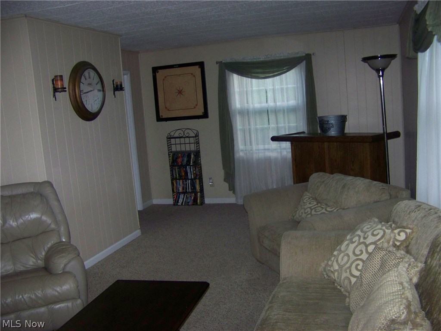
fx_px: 459
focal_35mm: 36
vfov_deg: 39.7
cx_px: 220
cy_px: 166
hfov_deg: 51.4
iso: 200
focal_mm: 5.85
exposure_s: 1/30
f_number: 2.8
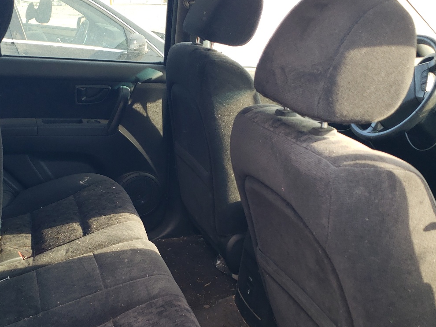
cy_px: 212
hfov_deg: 44.6
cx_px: 180
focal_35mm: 42
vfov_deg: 34.1
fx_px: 529
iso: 50
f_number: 1.5
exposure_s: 1/133
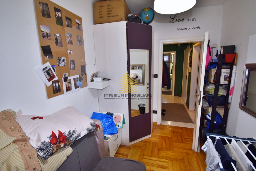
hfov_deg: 100.4
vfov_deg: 77.3
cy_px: 86
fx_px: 107
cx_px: 128
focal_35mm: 15
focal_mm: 10
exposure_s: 1/60
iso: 220
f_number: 4.5
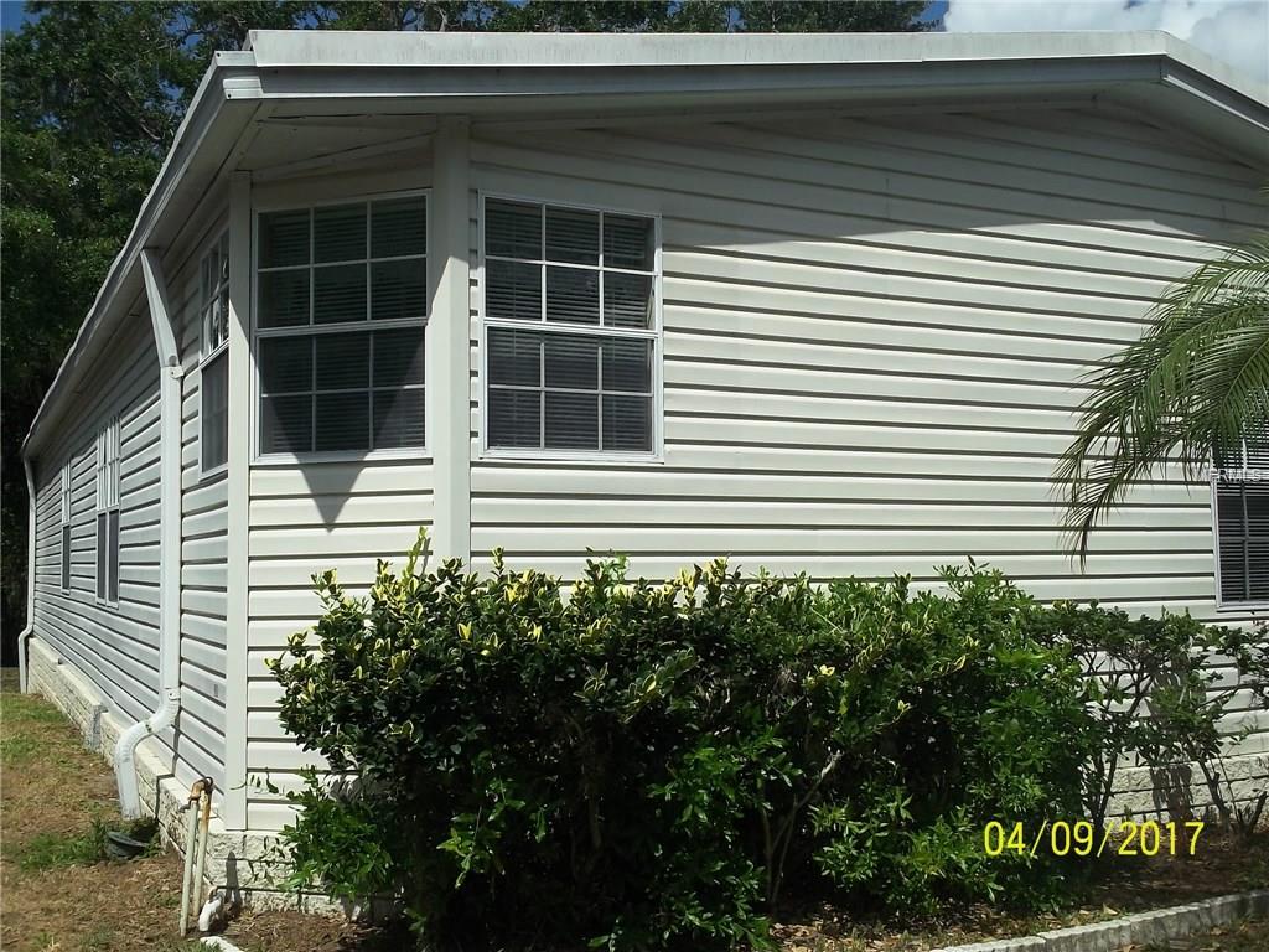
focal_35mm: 38
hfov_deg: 49.0
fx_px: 1393
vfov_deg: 37.7
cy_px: 476
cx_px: 634
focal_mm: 6.3
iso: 80
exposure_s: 1/1250
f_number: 4.5
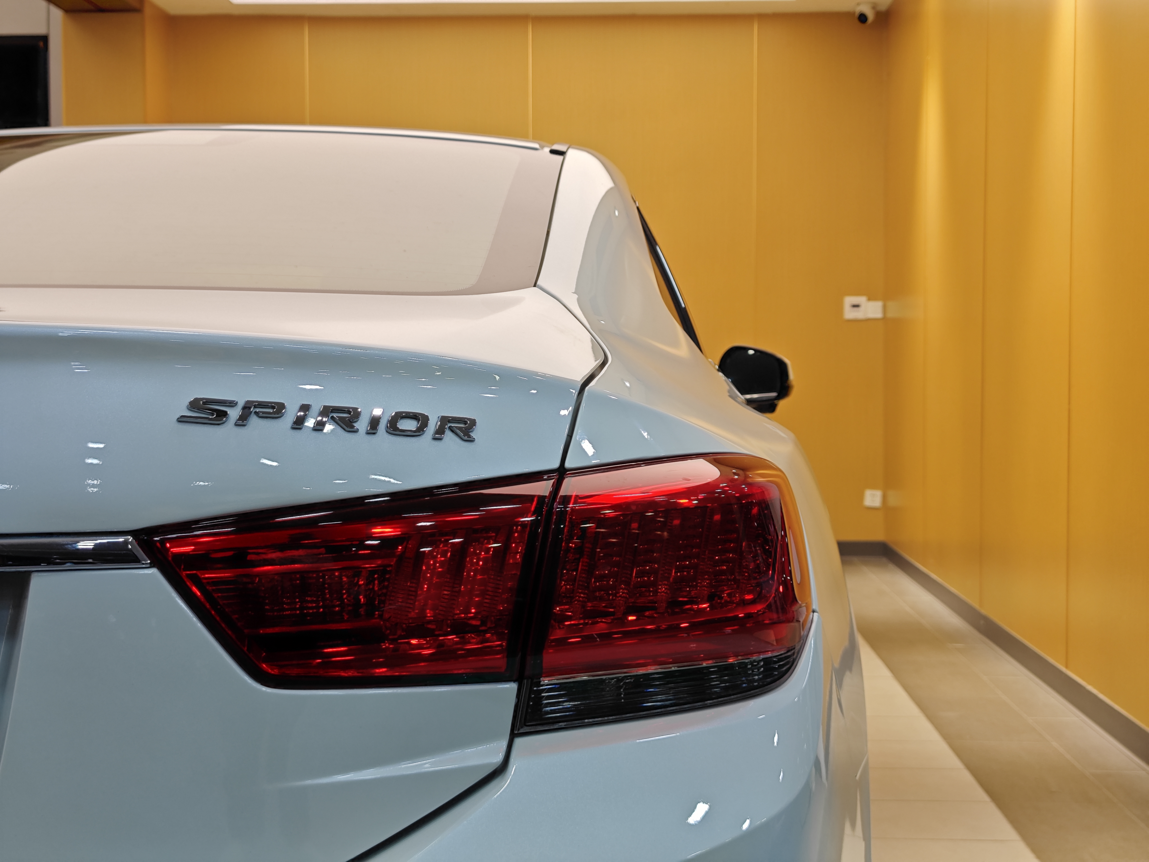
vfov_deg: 31.5
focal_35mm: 46
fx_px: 1527
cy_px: 431
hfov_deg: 41.2
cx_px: 574
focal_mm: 8.7
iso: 100
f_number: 1.9
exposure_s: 1/100
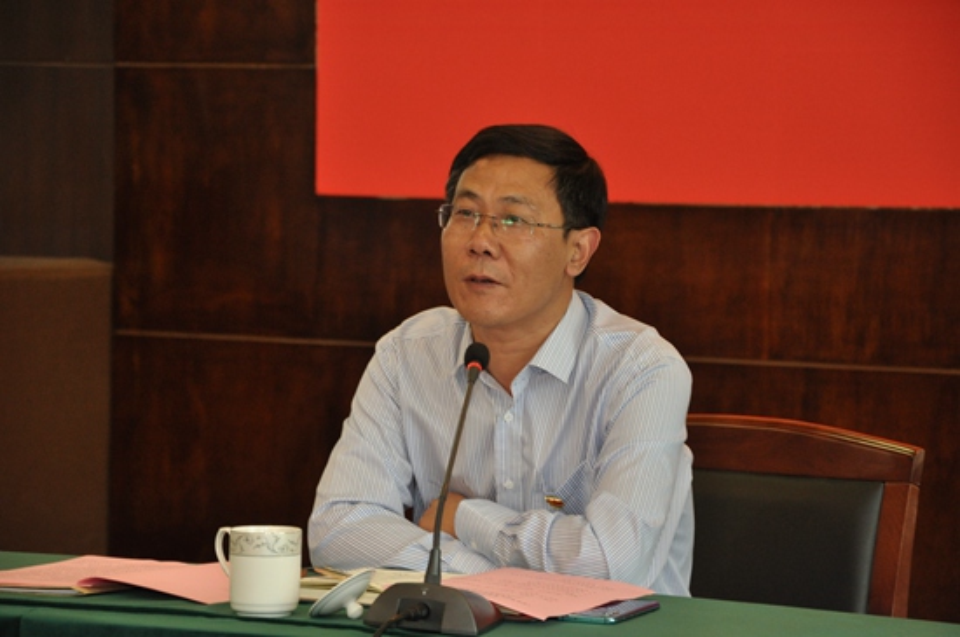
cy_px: 318
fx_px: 4194
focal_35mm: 158
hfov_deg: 13.1
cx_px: 480
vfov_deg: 8.7
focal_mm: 105
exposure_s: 1/60
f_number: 5.6
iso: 800
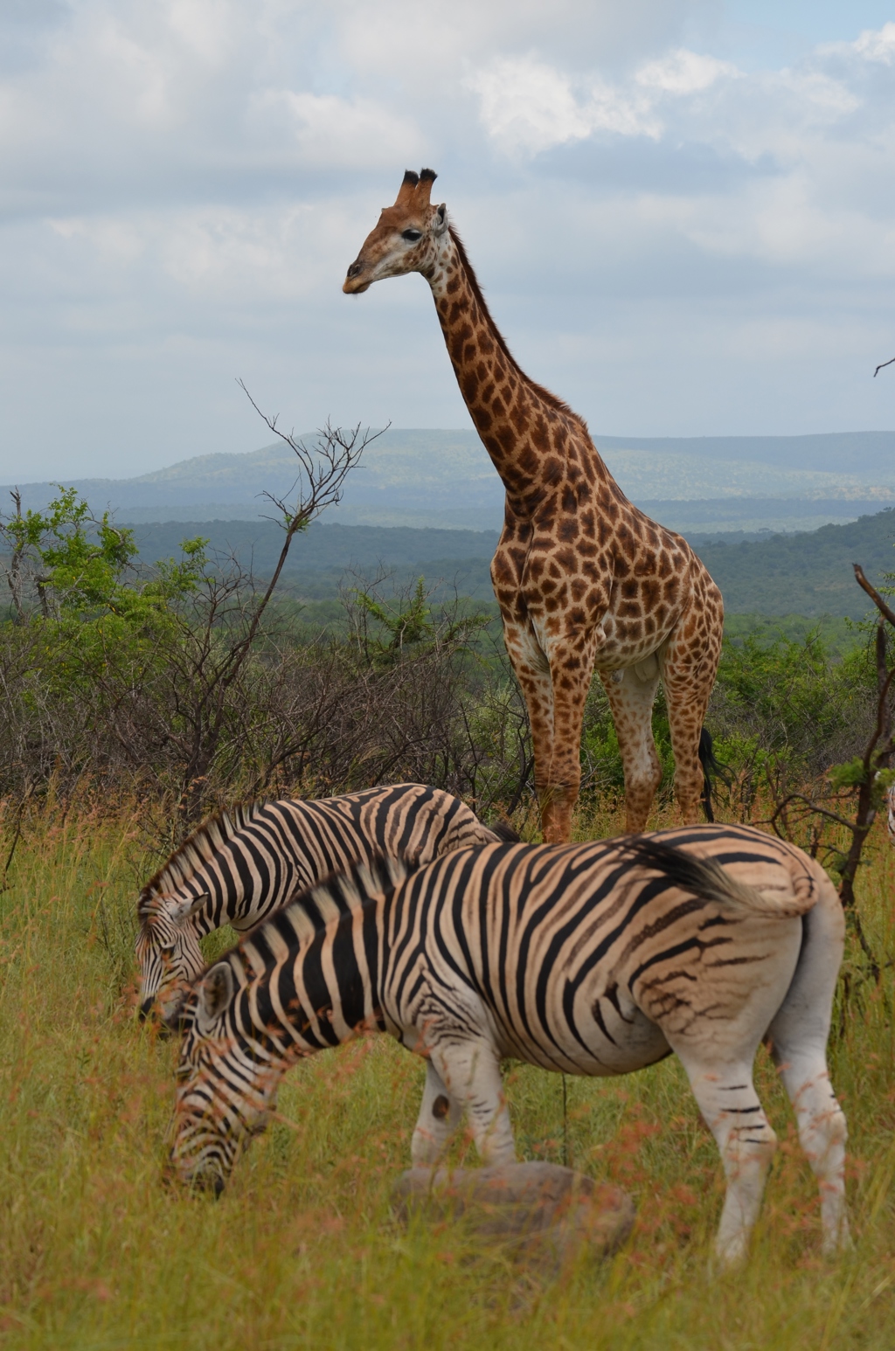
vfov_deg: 17.5
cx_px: 448
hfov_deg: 11.7
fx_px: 4382
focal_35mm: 117
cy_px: 676
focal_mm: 78
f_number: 6.3
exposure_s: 1/640
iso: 200
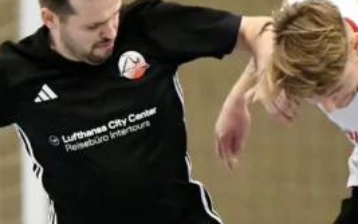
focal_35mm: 744
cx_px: 260
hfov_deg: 2.8
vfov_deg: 1.8
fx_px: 7260
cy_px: 273
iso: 16000
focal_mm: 190
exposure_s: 1/1600
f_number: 2.8
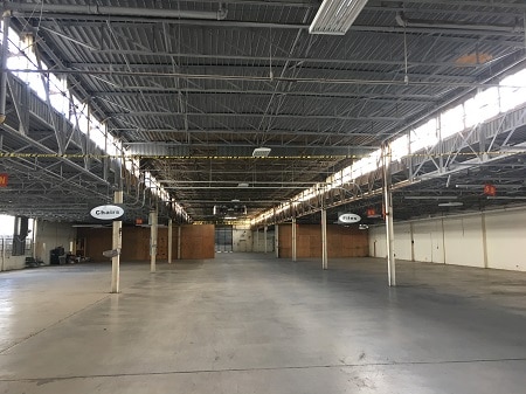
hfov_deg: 61.7
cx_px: 263
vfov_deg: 48.2
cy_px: 197
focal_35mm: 29
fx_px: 440
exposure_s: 1/30
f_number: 2.2
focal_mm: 4.15
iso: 50
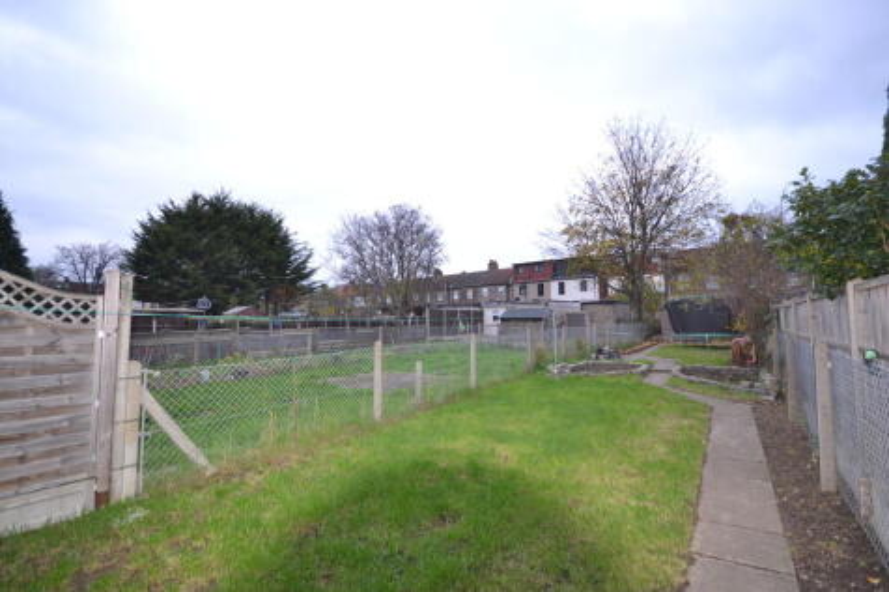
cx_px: 444
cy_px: 296
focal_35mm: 15
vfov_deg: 77.3
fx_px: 370
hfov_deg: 100.4
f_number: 4
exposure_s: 1/60
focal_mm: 10
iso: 720
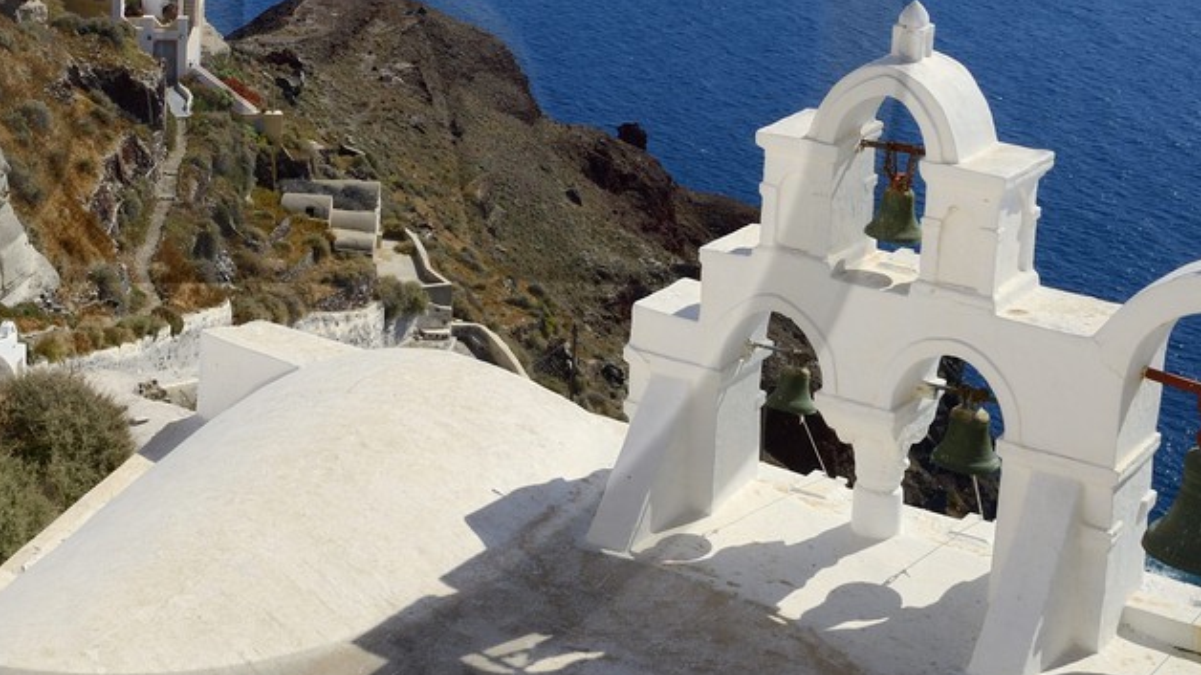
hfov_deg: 31.3
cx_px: 115
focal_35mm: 64
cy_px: -27
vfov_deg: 18.3
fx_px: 2038
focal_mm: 24
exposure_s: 1/250
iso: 100
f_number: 11
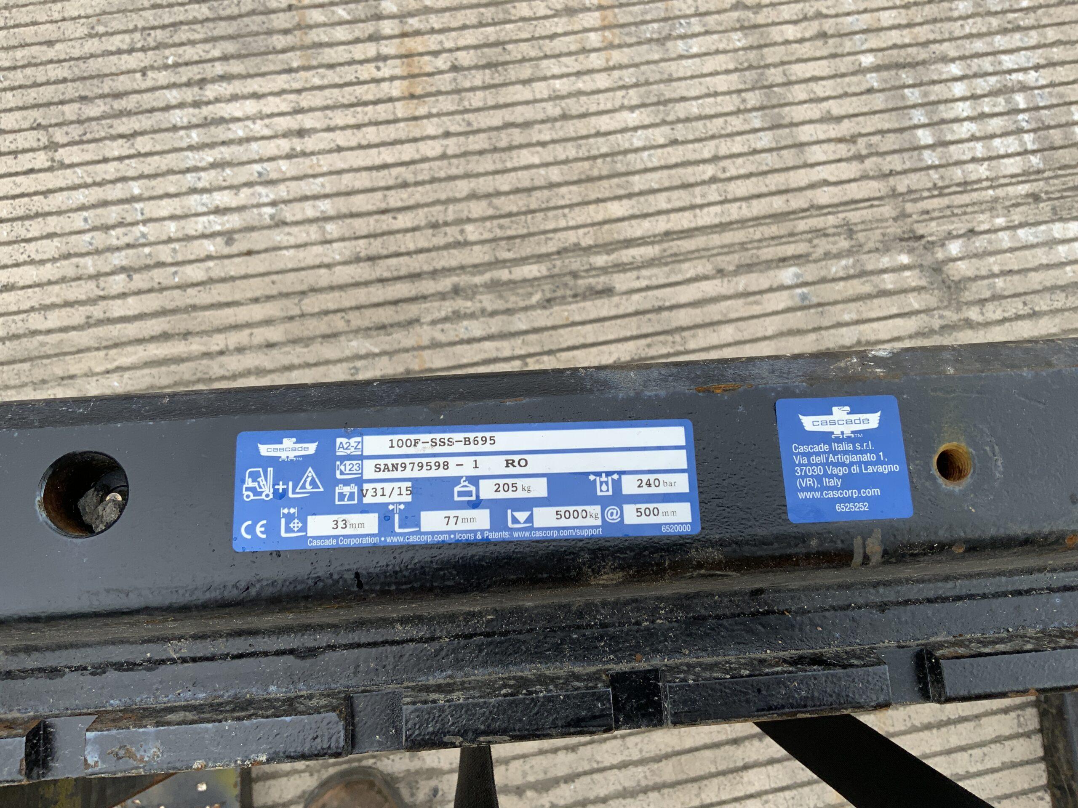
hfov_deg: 61.7
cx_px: 539
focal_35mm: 29
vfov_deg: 48.2
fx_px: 903
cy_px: 404
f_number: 1.8
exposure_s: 1/912
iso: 16
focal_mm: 3
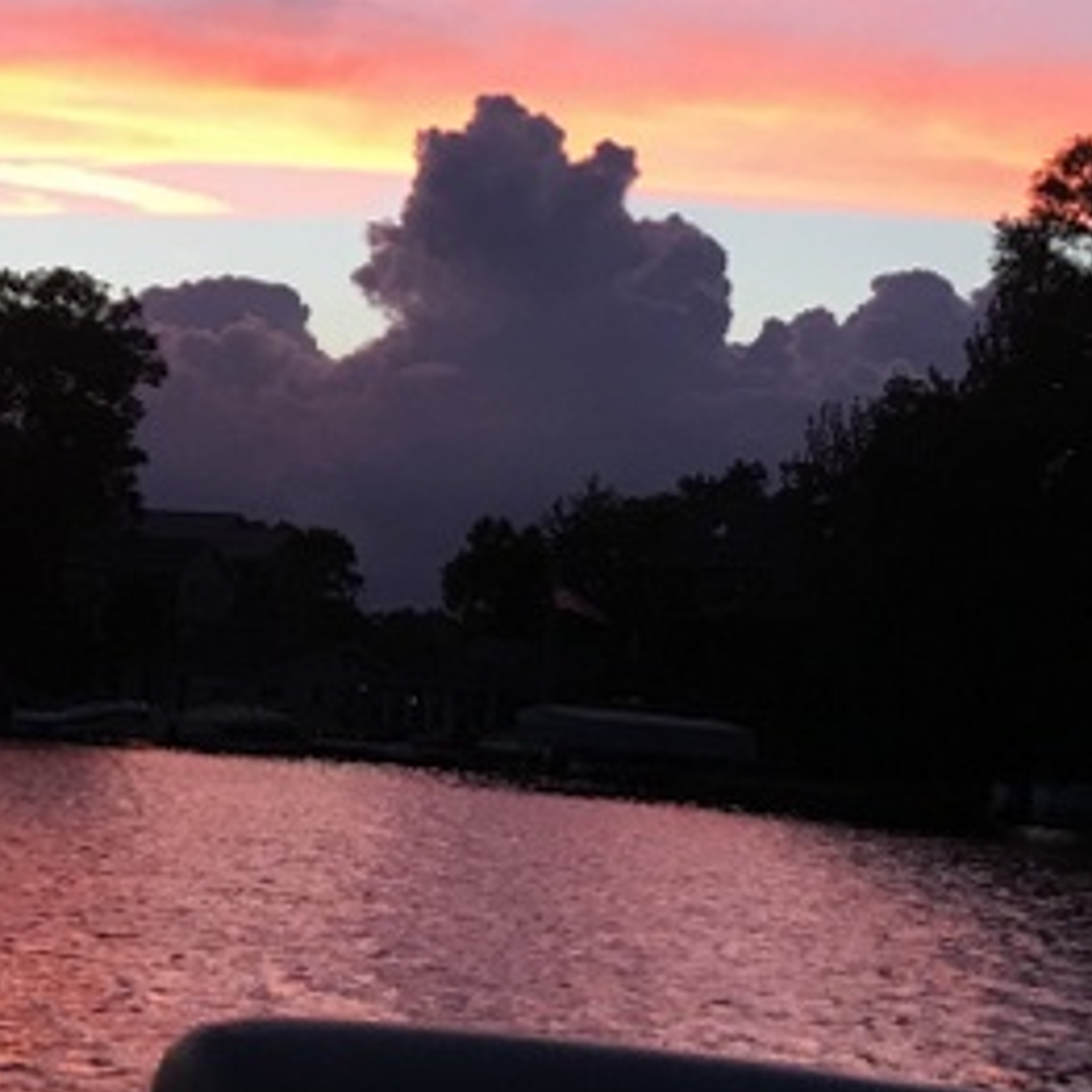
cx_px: -183
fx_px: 3498
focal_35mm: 98
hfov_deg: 17.0
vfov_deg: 17.2
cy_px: -108
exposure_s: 1/30
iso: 25
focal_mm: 4.15
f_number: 2.2
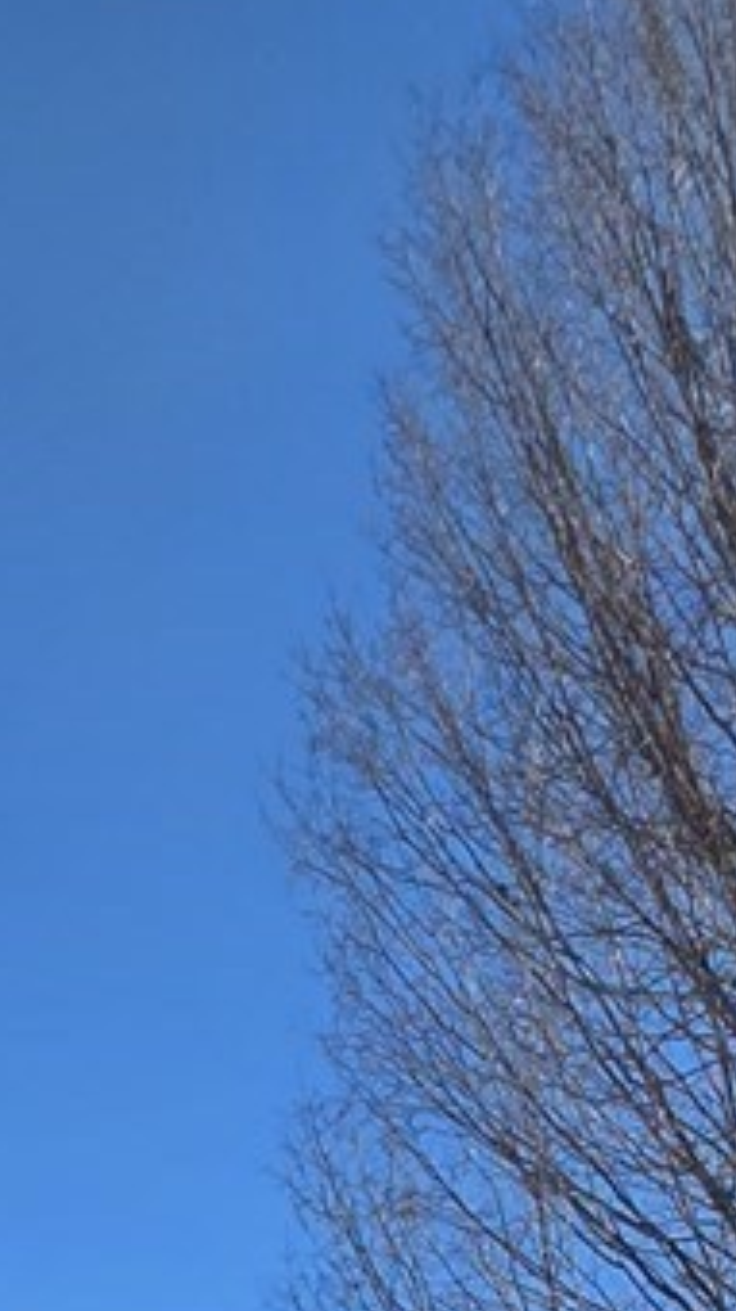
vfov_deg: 17.8
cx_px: 408
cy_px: 2788
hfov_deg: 18.8
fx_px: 2223
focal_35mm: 64
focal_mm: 2.2
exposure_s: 1/1387
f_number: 1.9
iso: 40
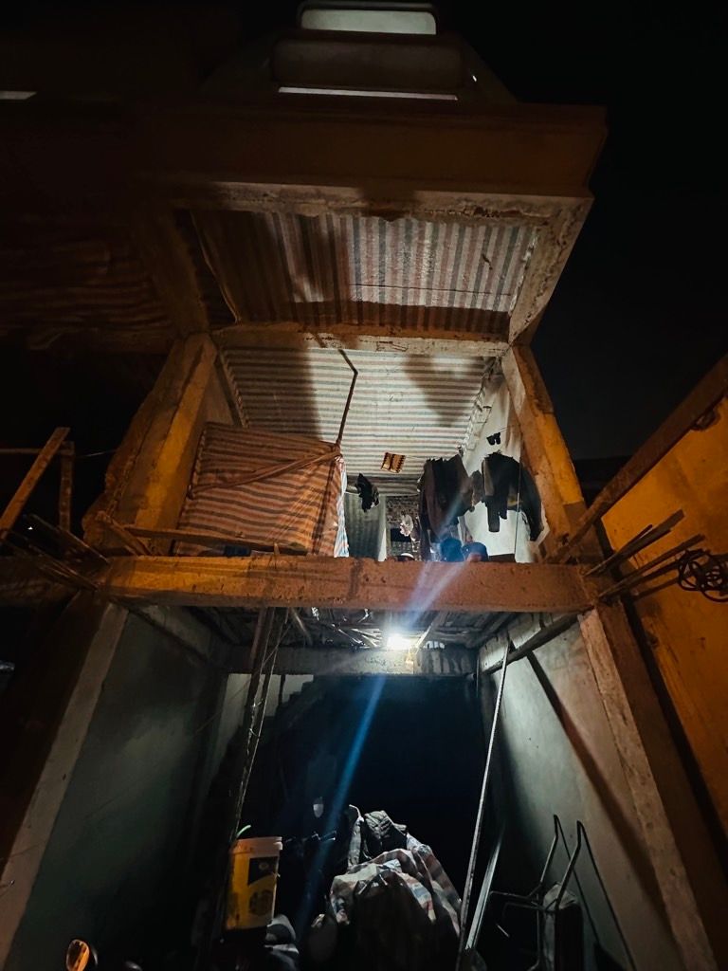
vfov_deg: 102.1
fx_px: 393
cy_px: 486
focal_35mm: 14
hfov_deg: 85.7
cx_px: 364
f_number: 2.2
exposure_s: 1/25
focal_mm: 2.22
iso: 1250
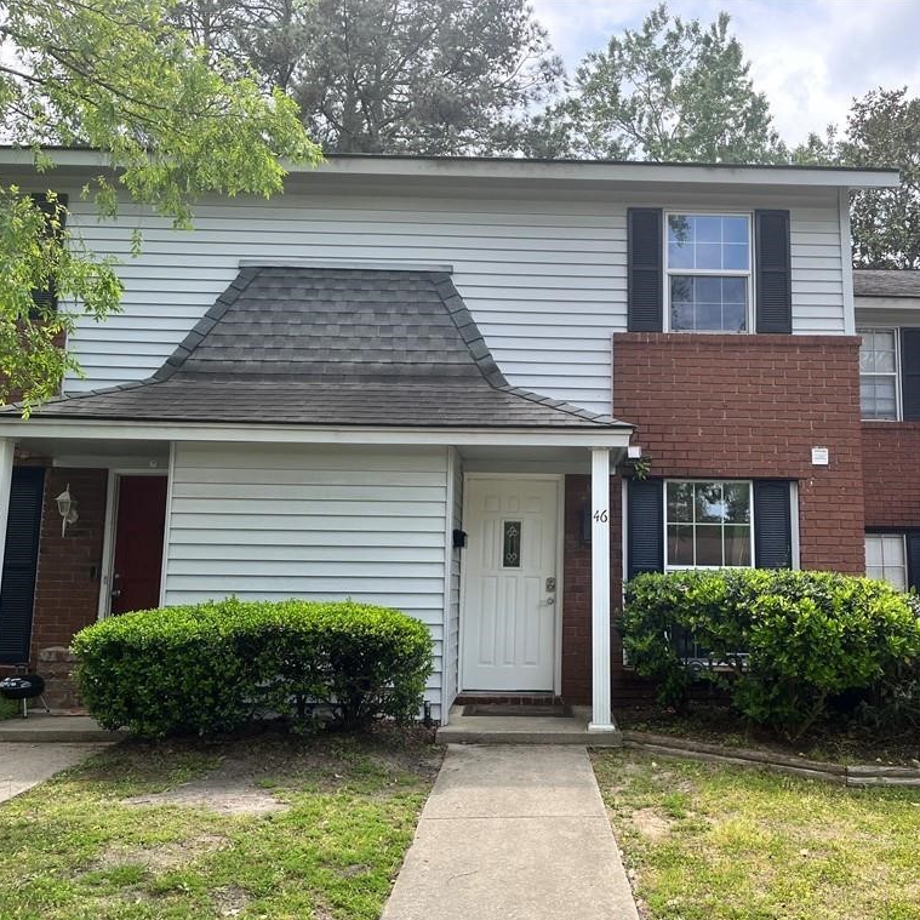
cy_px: 462
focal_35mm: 31
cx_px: 555
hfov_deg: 52.2
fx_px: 932
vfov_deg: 52.5
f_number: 1.6
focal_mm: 5.1
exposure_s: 1/891
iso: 50
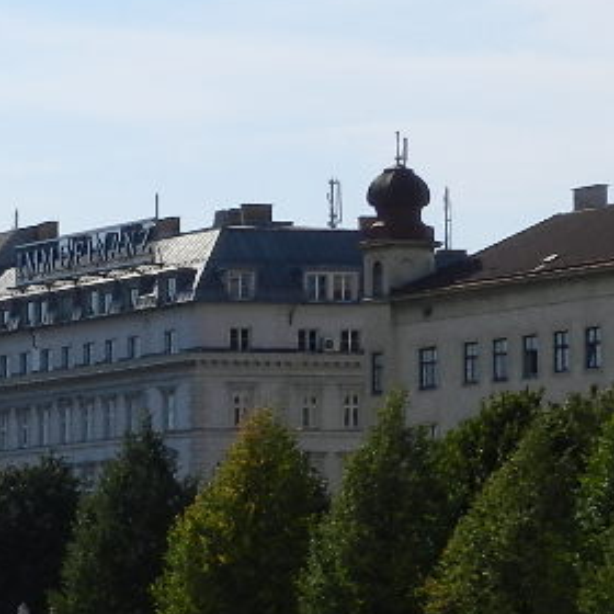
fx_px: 3893
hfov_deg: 8.8
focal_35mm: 194
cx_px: -360
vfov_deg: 8.9
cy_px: 671
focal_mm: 10.7
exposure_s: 1/800
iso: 160
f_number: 6.3
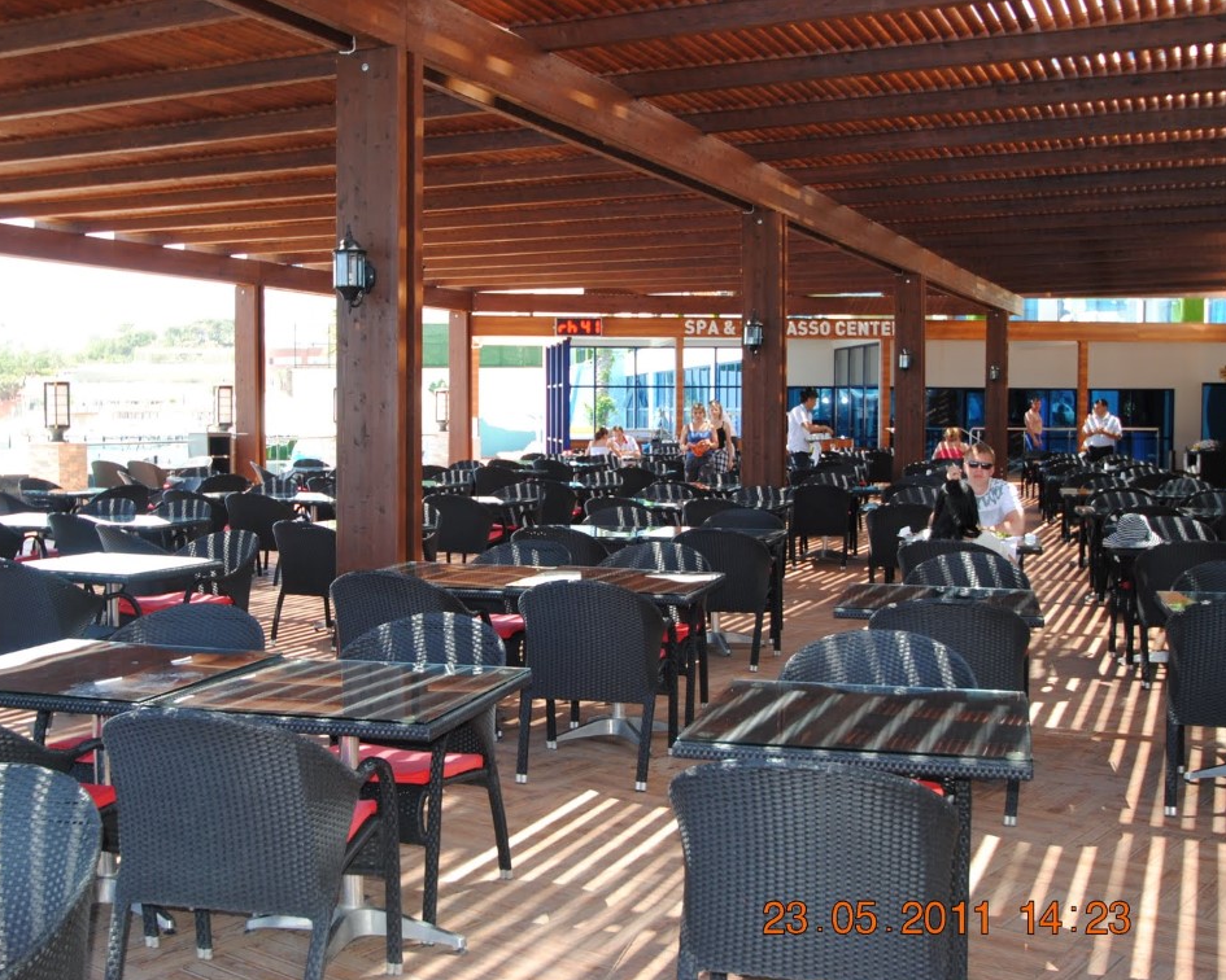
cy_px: 495
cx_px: 531
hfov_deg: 44.7
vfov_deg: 36.5
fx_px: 1488
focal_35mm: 41
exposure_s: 1/125
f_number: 4.5
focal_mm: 24
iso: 200
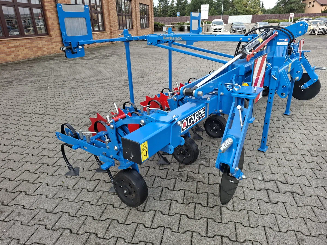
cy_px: 122
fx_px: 217
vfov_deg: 58.9
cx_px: 164
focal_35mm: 23
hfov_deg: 73.9
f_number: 1.8
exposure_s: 1/339
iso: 50
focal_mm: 5.54
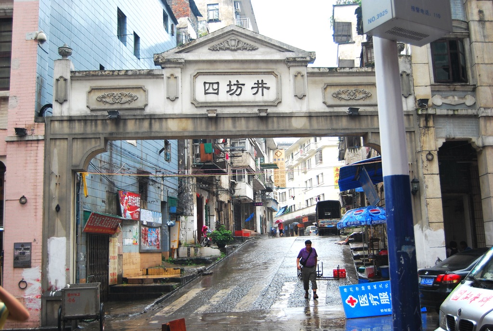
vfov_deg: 34.3
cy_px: 166
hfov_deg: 49.5
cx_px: 246
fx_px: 535
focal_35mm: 39
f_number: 4.5
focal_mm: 26
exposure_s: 1/80
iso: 200
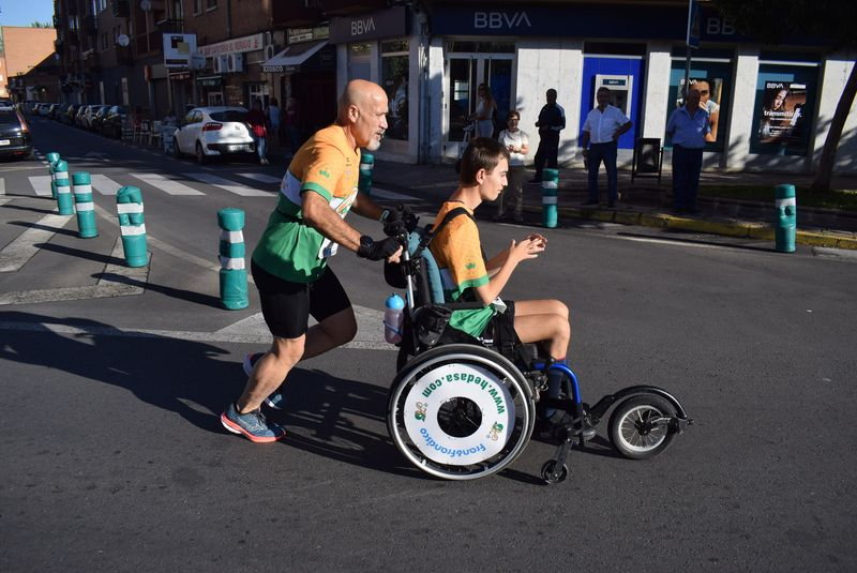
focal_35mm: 27
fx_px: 643
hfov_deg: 67.3
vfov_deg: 48.0
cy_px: 286
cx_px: 428
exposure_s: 1/1600
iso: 400
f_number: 6.3
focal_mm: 18
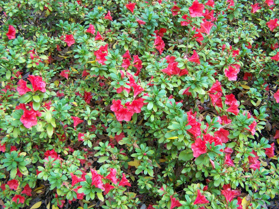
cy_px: 104
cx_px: 140
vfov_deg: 37.7
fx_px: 306
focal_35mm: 38
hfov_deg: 49.0
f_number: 2.8
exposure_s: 1/250
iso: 400
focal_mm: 6.3
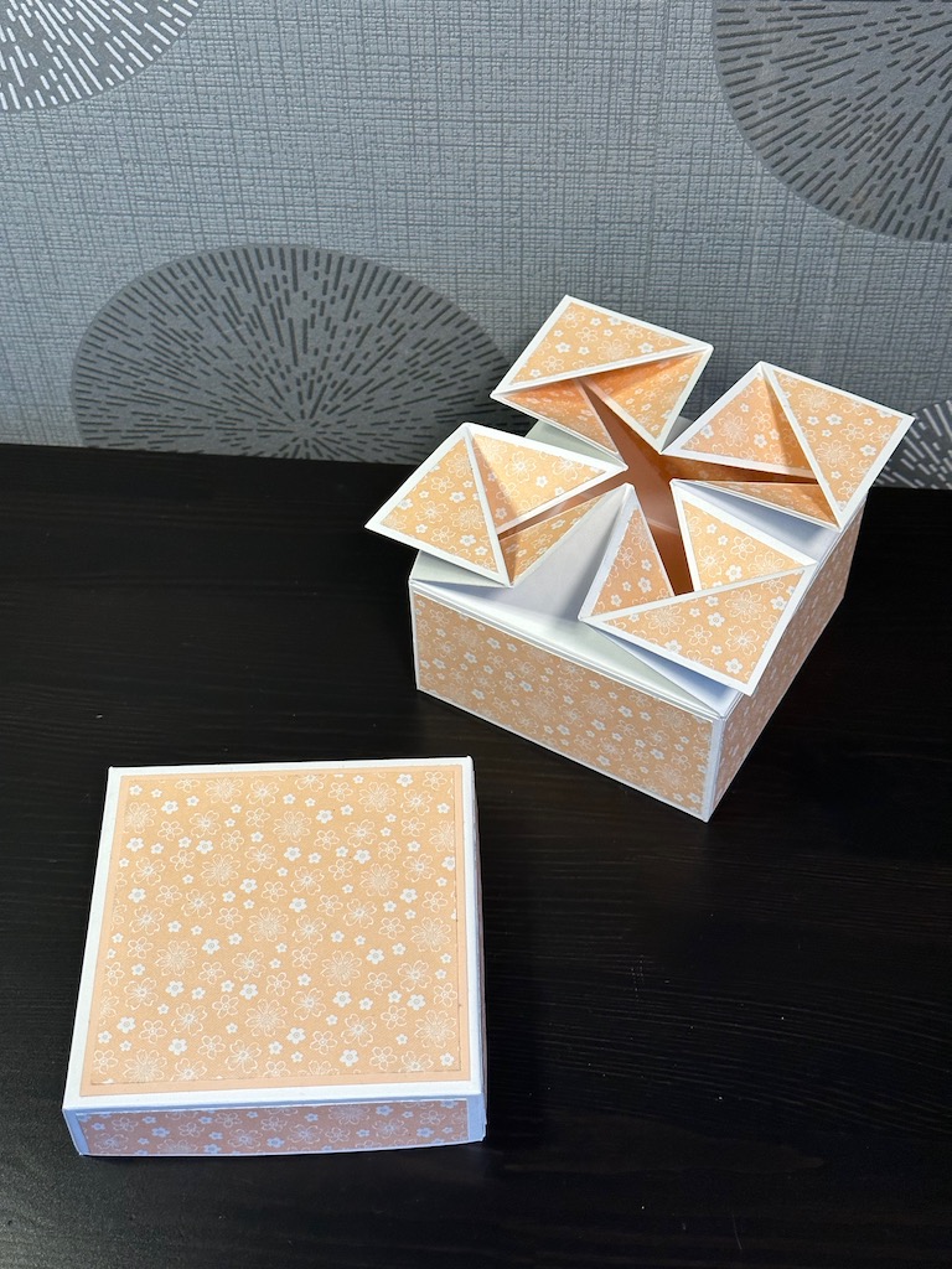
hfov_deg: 30.3
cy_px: 634
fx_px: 1760
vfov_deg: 39.7
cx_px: 476
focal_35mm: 48
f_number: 1.78
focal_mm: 6.86
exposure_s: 1/60
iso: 200
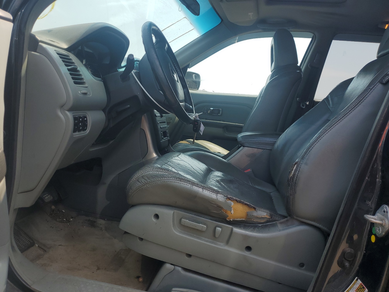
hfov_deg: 67.3
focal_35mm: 26
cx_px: 194
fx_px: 292
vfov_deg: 53.1
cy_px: 146
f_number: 1.5
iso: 50
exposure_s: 1/1429
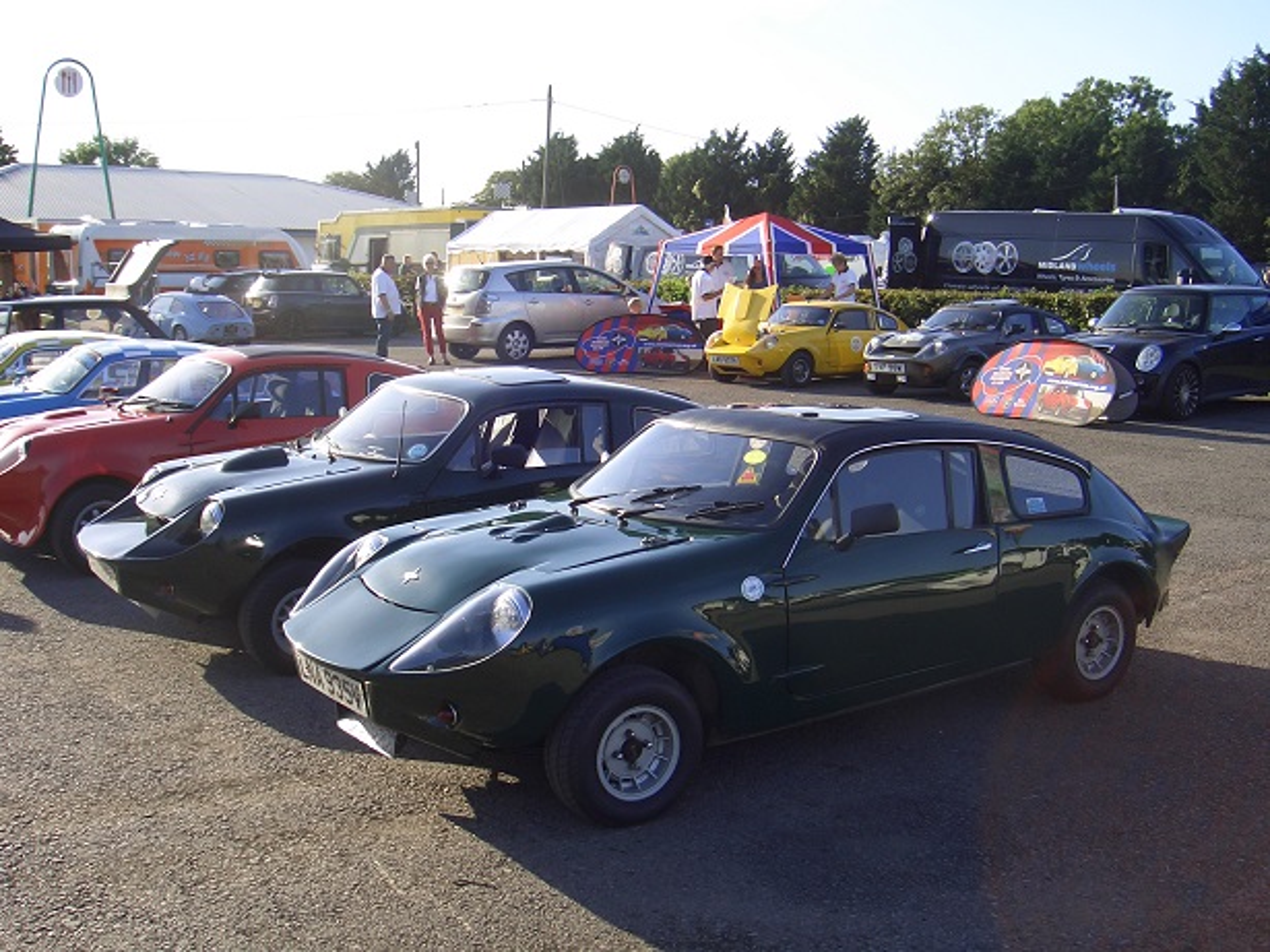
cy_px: 476
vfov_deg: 36.8
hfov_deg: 47.9
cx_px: 635
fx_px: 1431
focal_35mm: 39
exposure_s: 1/200
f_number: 4.8
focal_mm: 8
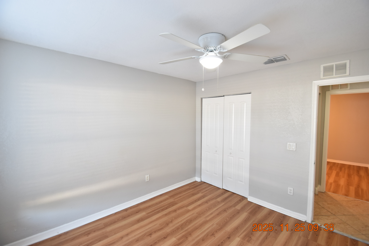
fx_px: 154
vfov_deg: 77.3
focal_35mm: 15
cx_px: 184
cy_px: 123
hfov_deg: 100.4
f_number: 3.5
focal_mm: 10
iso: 800
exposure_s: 1/45
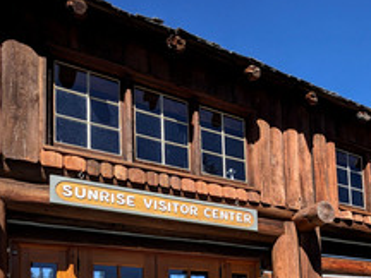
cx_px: 359
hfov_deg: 43.9
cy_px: 311
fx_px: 397
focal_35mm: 37
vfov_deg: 33.3
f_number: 2.2
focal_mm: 2.22
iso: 33
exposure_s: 1/952
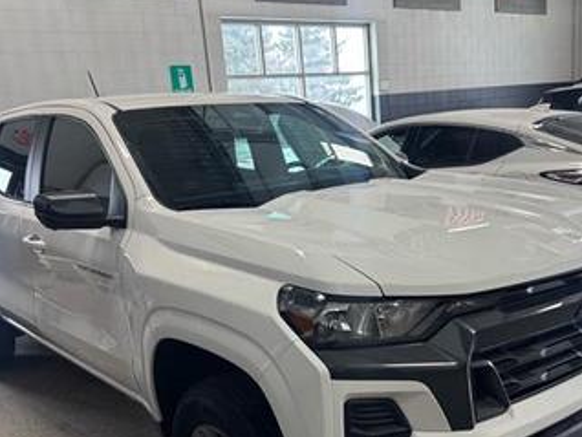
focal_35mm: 38
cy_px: 296
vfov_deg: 37.3
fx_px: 639
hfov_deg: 48.9
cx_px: 313
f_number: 1.78
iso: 100
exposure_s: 1/120
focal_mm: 6.76
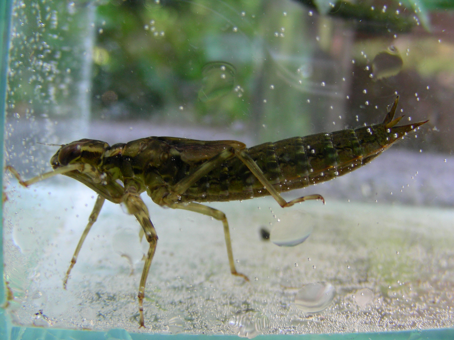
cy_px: 170
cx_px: 227
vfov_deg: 37.7
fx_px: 498
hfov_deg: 49.0
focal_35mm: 38
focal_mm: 6.3
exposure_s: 1/14.1
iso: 50
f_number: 3.5
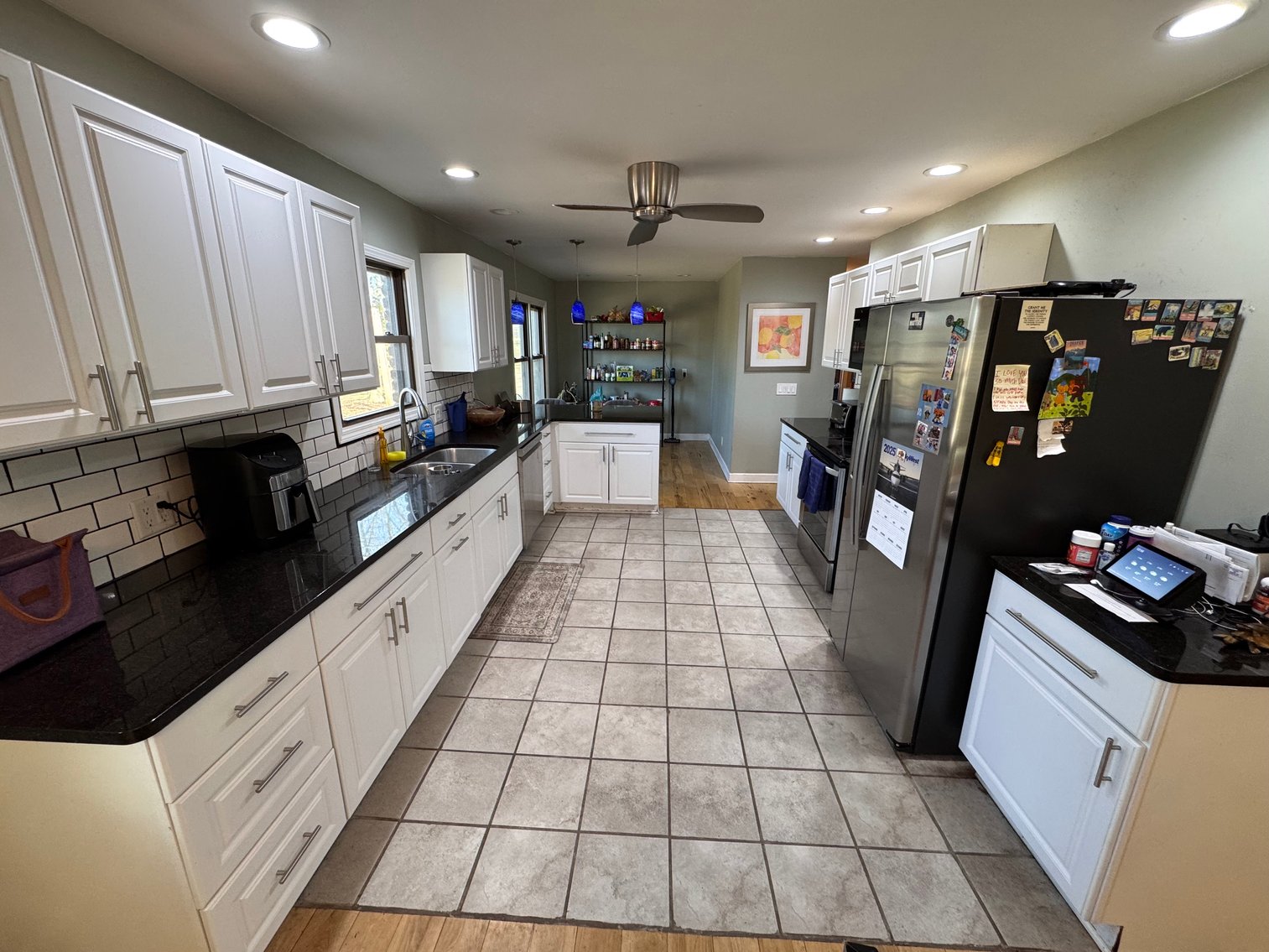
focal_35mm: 14
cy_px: 476
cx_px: 634
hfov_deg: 102.1
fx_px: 513
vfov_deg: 85.7
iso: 160
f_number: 2.2
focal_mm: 2.22
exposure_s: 1/60
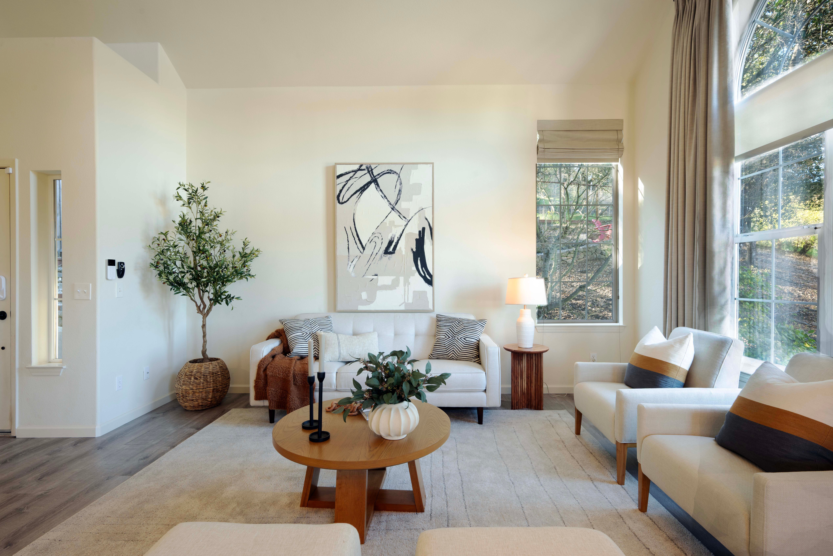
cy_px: 278
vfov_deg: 70.4
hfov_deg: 93.3
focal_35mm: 17
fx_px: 393
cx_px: 416
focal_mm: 17
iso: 250
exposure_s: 1/3
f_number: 9
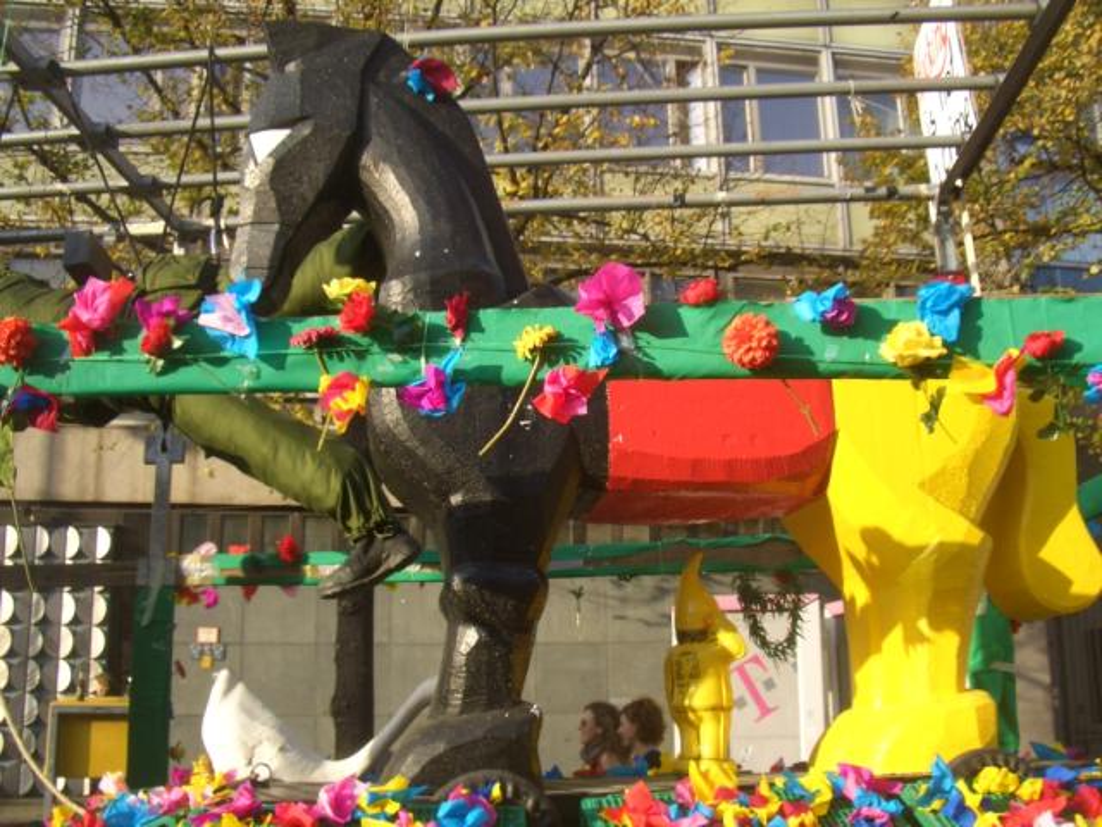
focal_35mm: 35
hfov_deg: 52.6
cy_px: 414
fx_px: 1114
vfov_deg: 40.7
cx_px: 551
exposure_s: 1/160
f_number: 4.3
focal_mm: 5.8
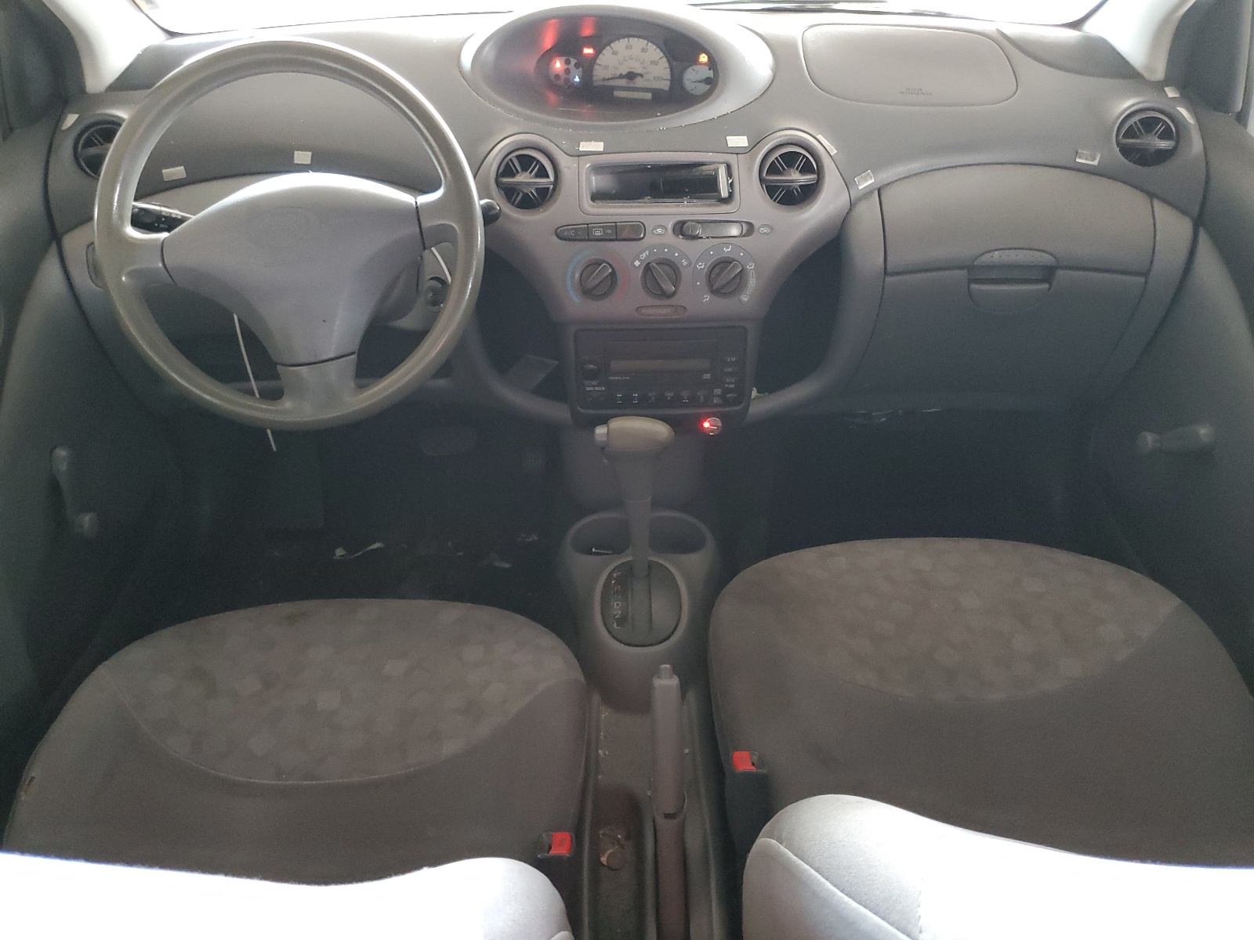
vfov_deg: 53.1
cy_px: 470
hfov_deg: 67.3
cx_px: 627
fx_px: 942
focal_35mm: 26
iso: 326
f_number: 1.5
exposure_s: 1/20
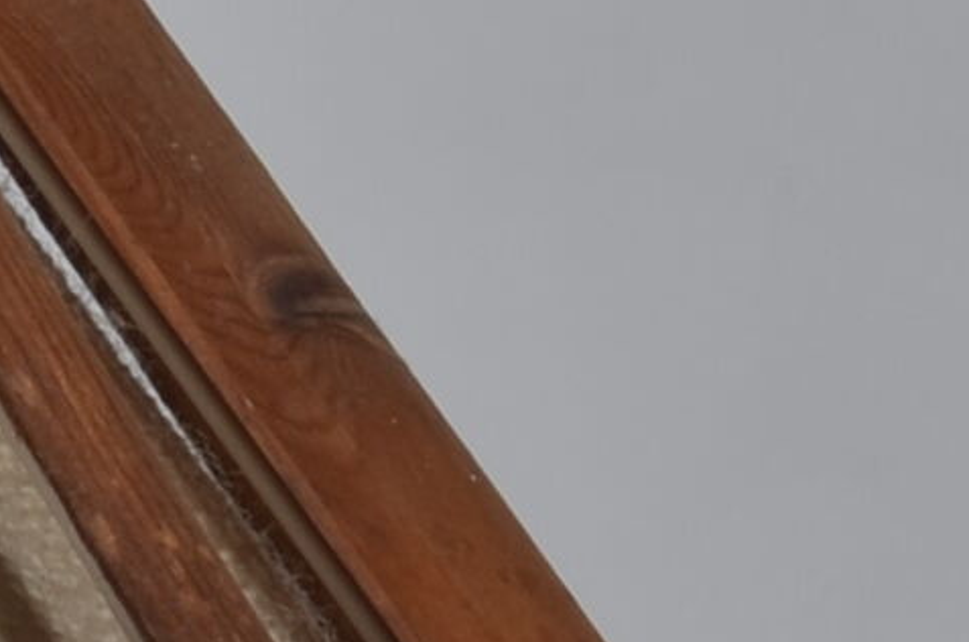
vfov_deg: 2.4
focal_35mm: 581
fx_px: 15607
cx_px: -1905
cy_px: -341
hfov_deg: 3.5
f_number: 14
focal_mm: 50
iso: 100
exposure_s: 1/125
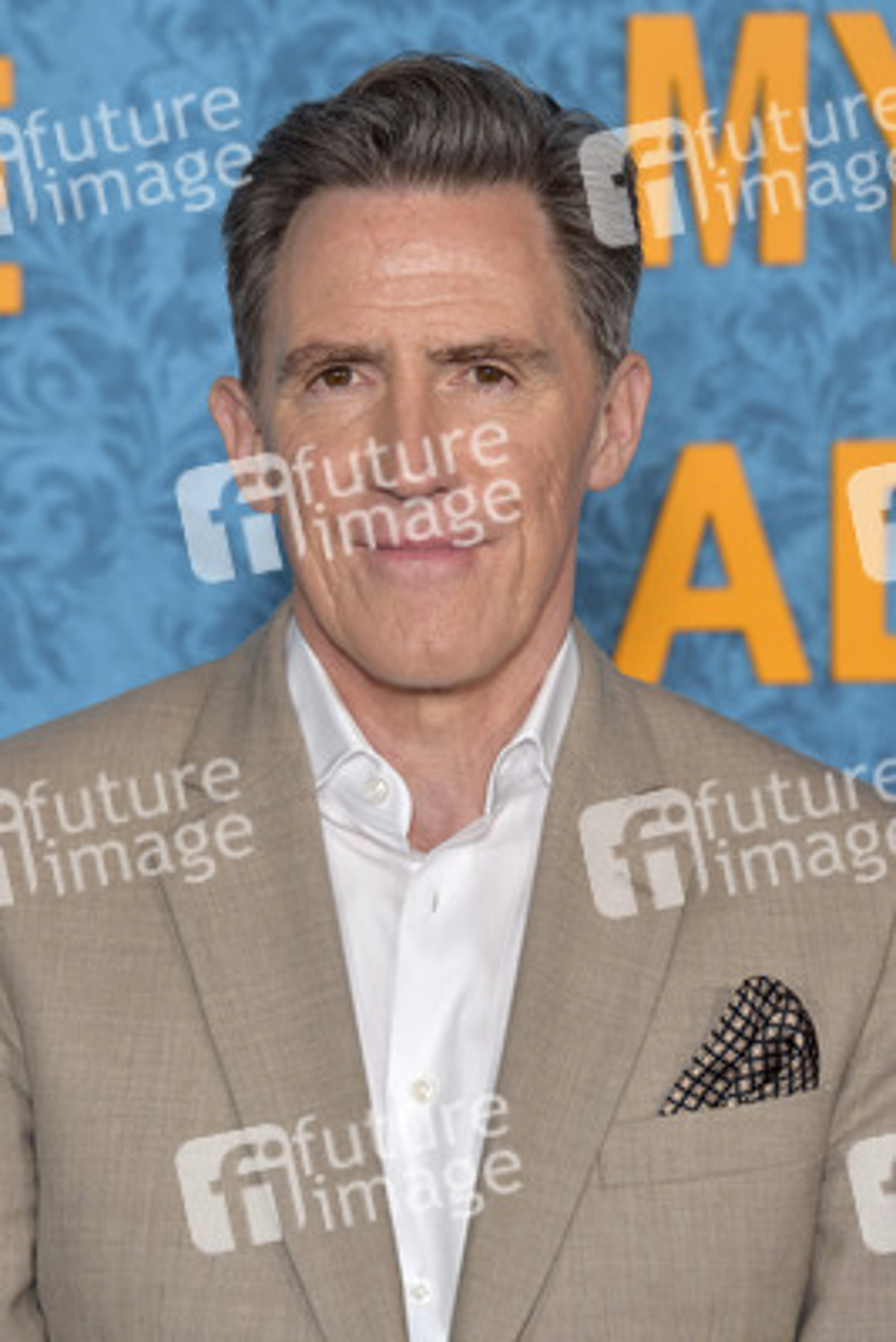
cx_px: 448
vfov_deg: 14.1
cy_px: 671
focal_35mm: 145
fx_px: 5408
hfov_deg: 9.5
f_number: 6.3
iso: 640
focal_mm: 145
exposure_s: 1/200
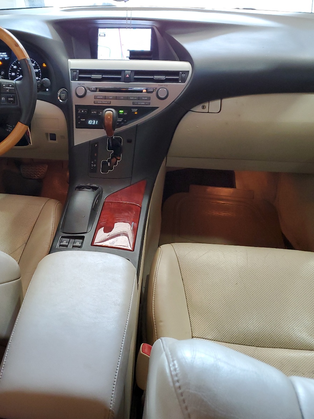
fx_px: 424
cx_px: 105
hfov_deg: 40.2
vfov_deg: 52.6
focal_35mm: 35
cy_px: 209
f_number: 1.5
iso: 188
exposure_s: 1/60.2
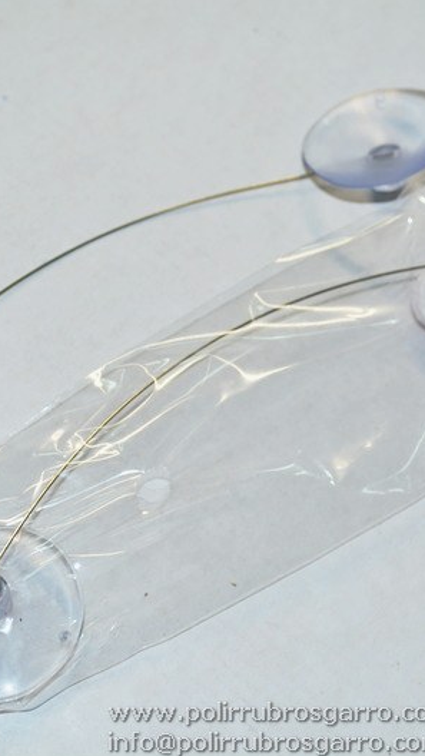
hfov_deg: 12.1
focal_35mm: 100
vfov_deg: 21.4
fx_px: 2003
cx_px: 236
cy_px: 379
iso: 360
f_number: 5.3
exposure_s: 1/30
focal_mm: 42
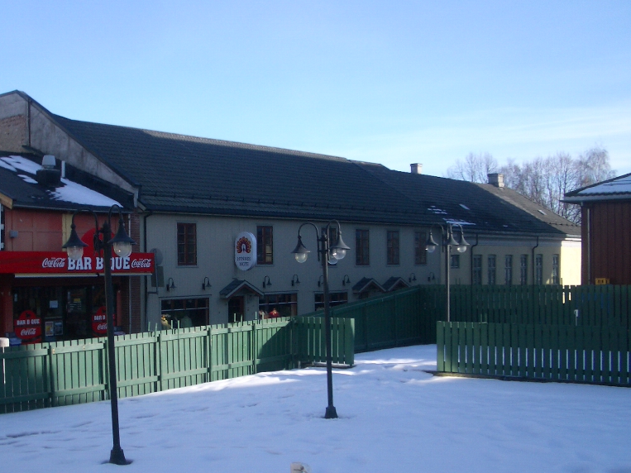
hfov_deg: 40.1
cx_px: 229
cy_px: 240
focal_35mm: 47
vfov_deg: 30.9
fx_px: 857
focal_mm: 5.8
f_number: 4.3
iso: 50
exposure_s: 1/250
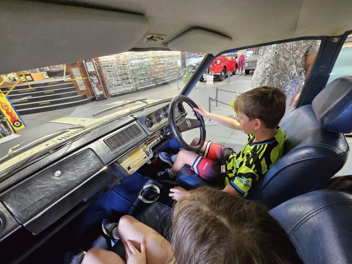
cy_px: 132
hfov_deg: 106.2
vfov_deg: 89.9
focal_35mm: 13
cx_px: 176
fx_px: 132
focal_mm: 2.2
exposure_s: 1/33.3
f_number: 2.2
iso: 640
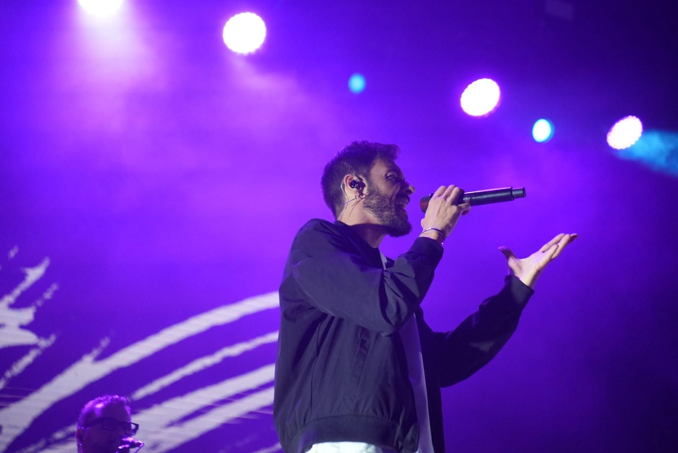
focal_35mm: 73
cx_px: 339
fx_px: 1376
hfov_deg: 27.7
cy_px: 226
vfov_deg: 18.7
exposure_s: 1/640
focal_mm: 73
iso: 3200
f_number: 2.8
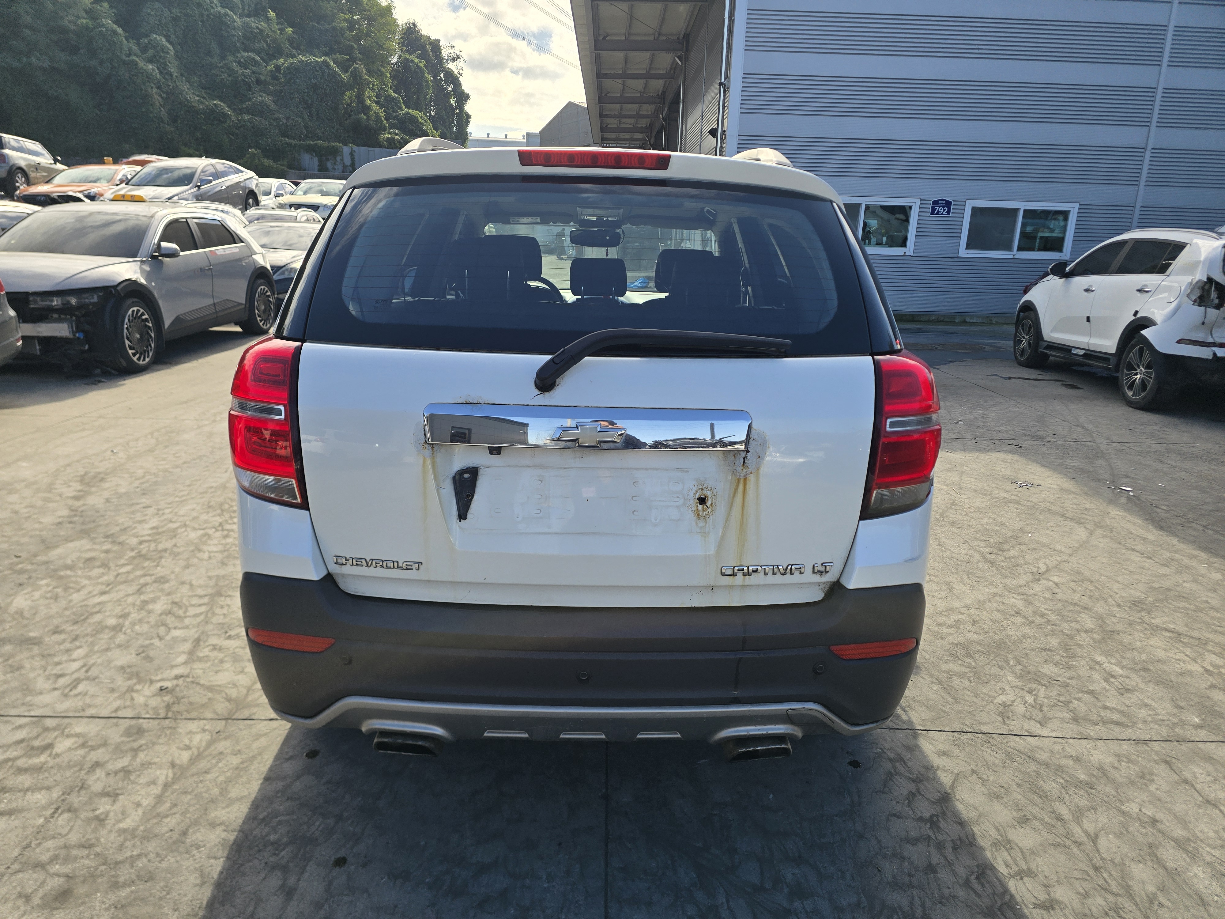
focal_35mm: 23
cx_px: 612
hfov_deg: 73.9
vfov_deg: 58.9
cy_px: 460
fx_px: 814
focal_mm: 6.3
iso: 12
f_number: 1.7
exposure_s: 1/431
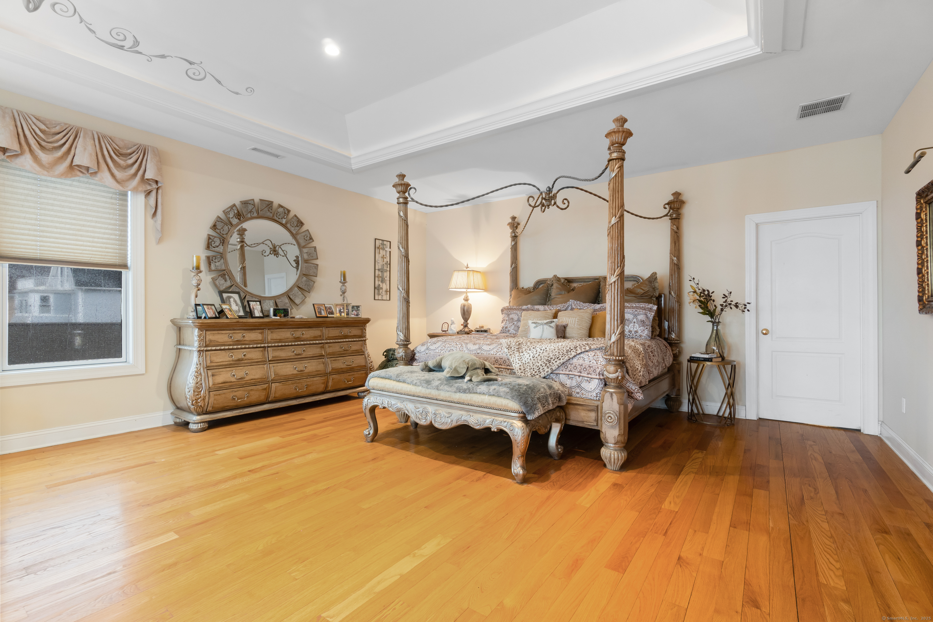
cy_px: 311
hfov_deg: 95.0
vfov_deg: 72.1
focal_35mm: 16
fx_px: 428
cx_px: 466
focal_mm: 11
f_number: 7.1
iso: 400
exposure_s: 1.3
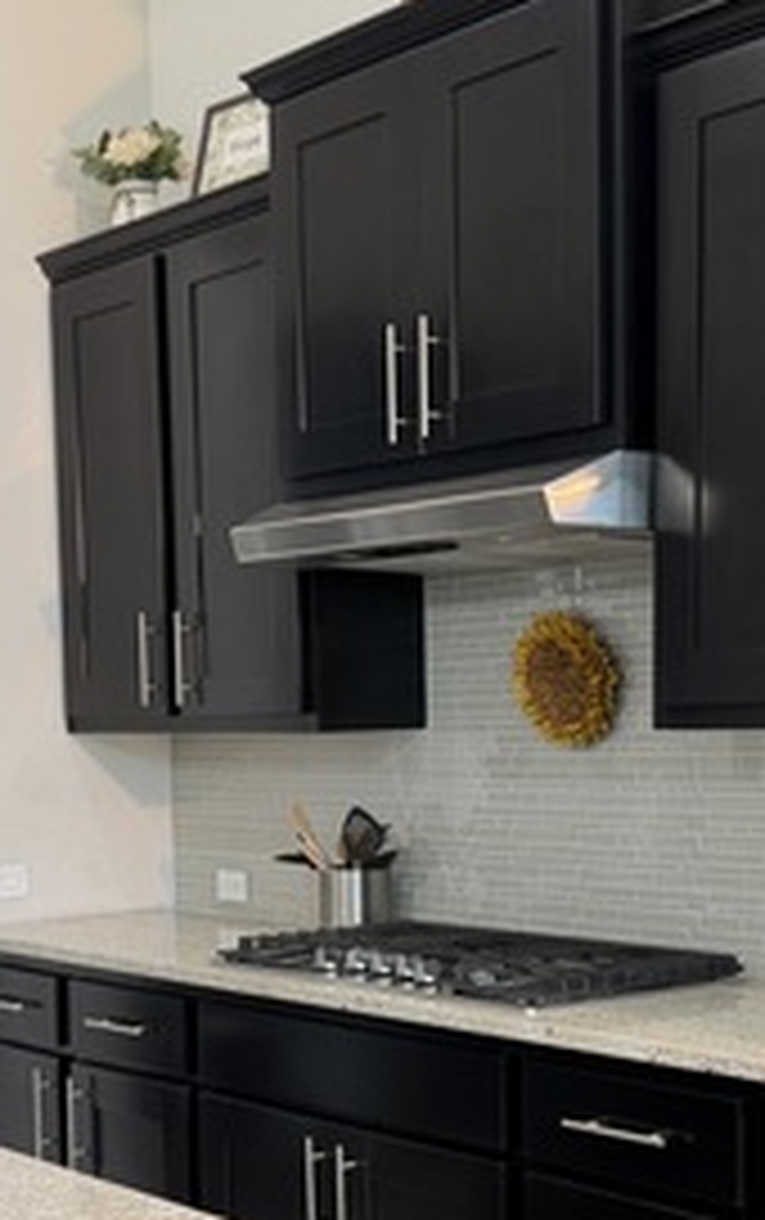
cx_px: 284
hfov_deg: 21.6
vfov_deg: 33.4
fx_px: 1996
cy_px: 900
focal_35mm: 60
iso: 160
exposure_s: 1/60
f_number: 1.78
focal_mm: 6.76
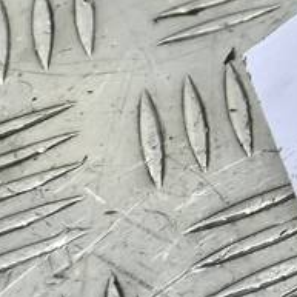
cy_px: -235
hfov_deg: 11.6
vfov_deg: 13.4
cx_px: 760
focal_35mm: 117
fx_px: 1136
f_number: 1.8
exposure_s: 1/50
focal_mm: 4.6
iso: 100
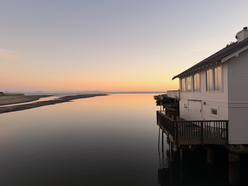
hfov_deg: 71.6
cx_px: 124
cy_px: 93
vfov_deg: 56.8
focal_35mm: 24
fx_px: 172
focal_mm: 6.76
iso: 64
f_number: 1.78
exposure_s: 1/154
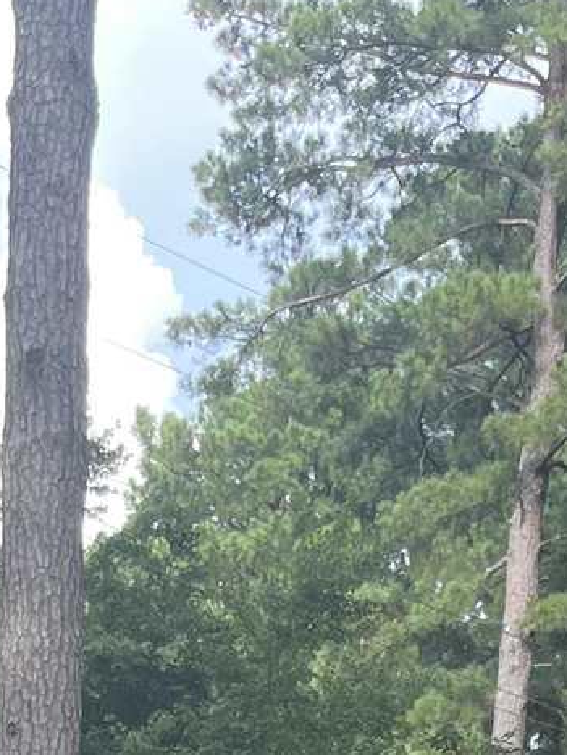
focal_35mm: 128
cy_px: 1842
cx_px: -147
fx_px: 2795
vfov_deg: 12.1
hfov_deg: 11.3
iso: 50
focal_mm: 5.1
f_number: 1.6
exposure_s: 1/424
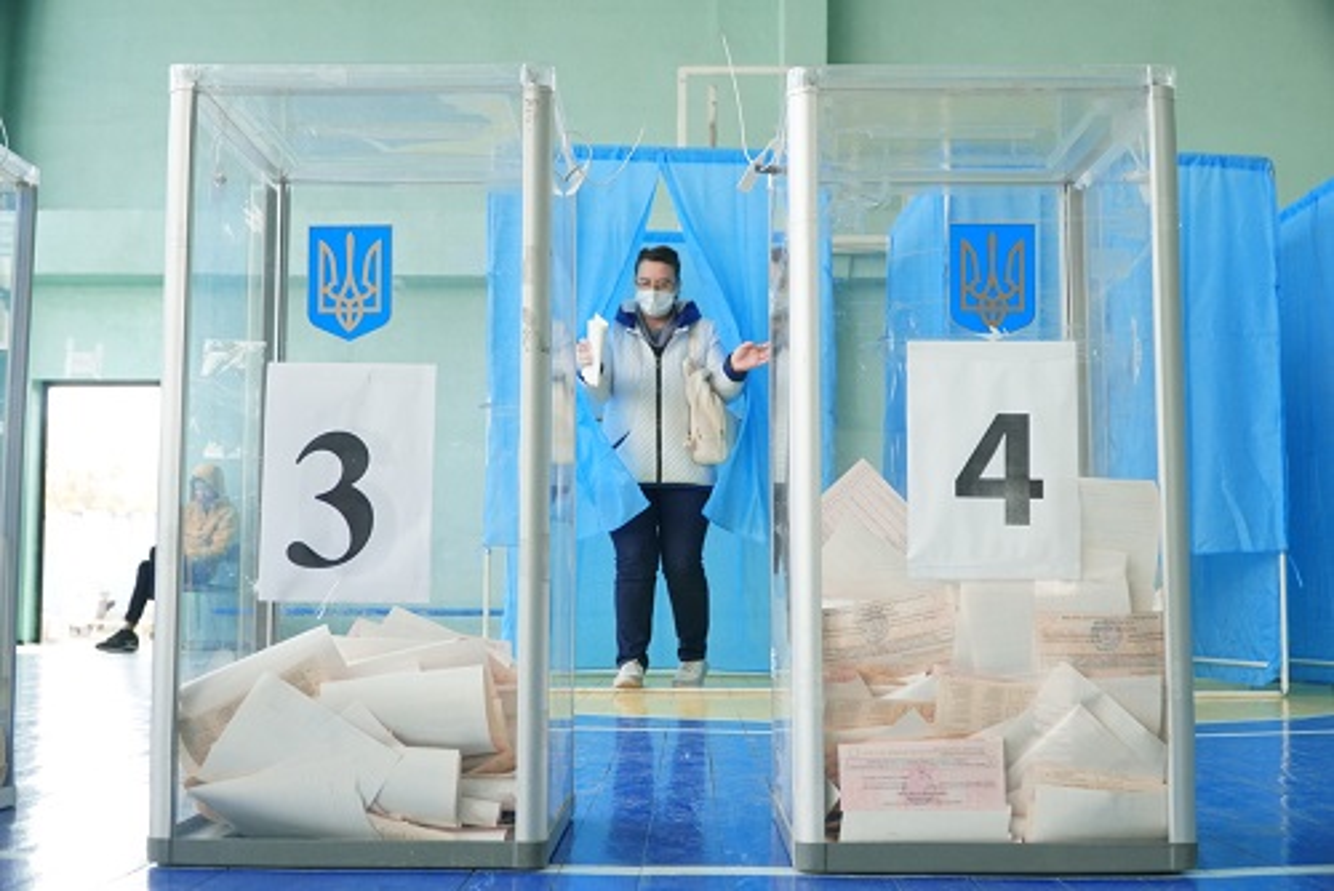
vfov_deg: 36.9
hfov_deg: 53.1
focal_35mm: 36
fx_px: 1335
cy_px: 446
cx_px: 667
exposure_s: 1/320
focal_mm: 24
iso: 800
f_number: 4
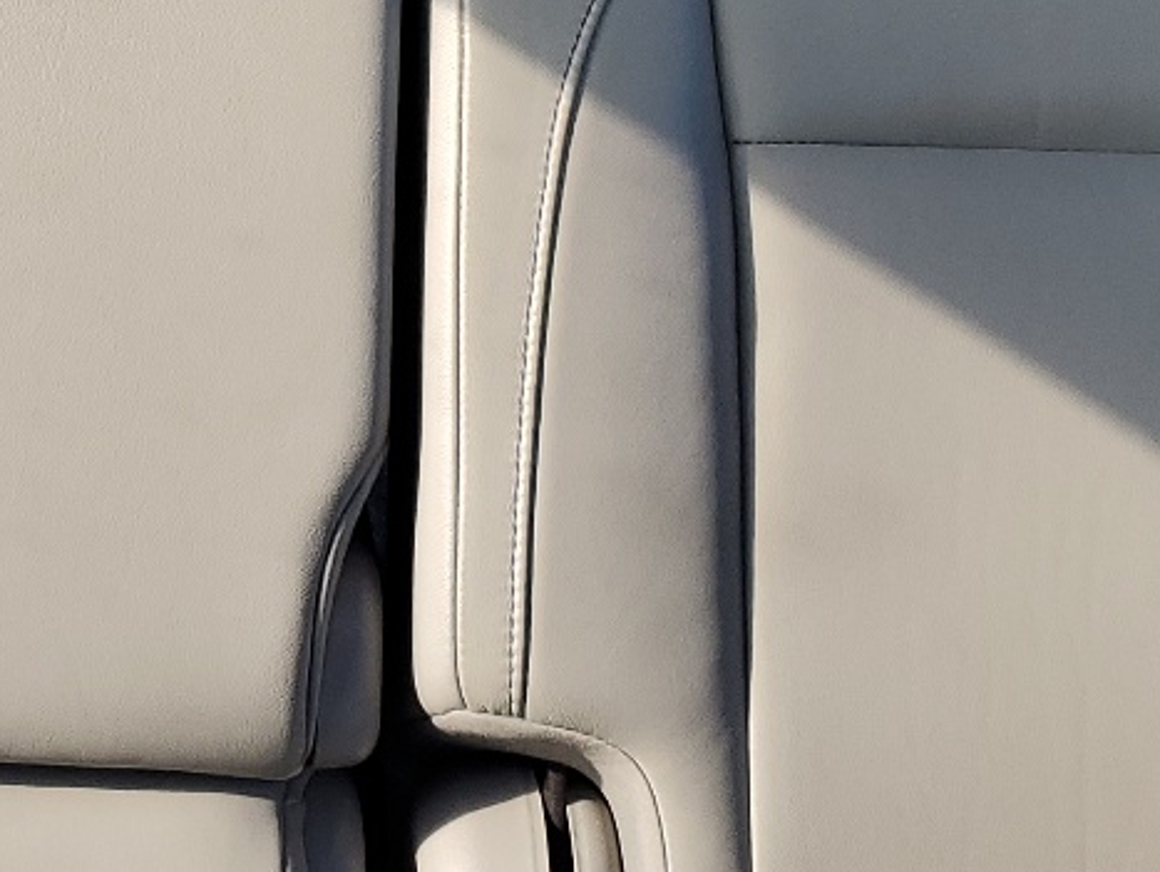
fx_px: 2985
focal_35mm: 89
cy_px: 47
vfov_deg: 16.4
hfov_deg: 21.4
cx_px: 70
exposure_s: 1/147
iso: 50
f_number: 1.5
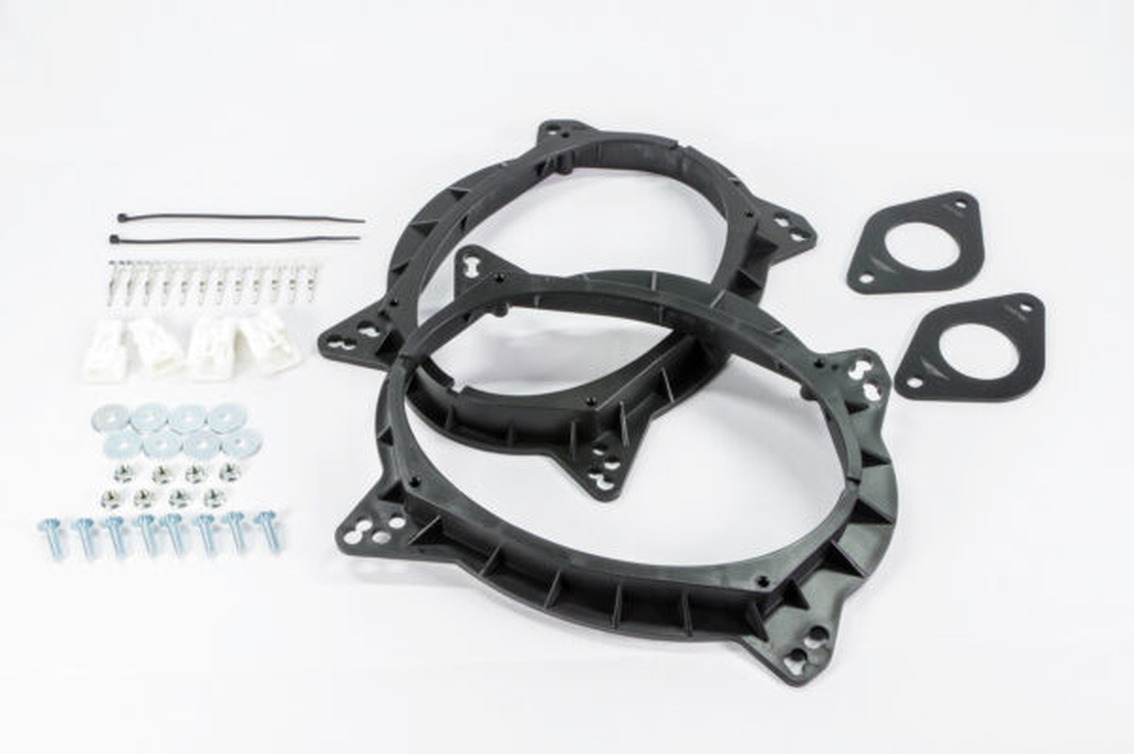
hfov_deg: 45.5
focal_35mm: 43
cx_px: 567
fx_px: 1353
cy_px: 377
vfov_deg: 31.1
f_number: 16
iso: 400
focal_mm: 29
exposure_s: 1/5
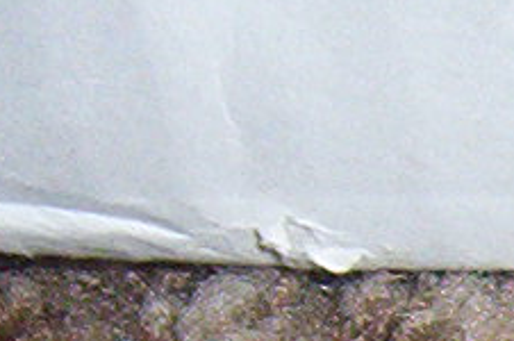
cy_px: 993
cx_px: 1351
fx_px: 4192
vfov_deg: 4.5
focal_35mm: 294
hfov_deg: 6.6
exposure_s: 1/60
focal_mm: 5.26
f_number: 3.84
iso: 140
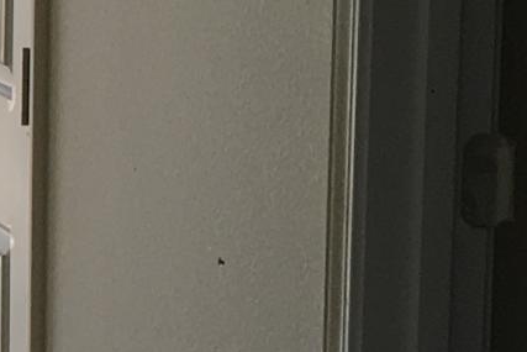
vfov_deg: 6.5
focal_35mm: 212
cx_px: -722
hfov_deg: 8.8
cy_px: 105
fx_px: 3104
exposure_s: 1/120
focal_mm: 4.15
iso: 25
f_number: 2.2
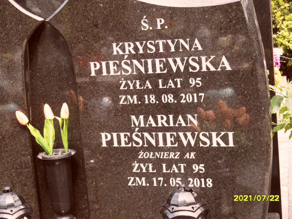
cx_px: 146
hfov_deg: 24.4
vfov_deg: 18.4
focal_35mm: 80
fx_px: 675
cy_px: 110
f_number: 4.2
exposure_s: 1/125
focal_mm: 13.2
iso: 100
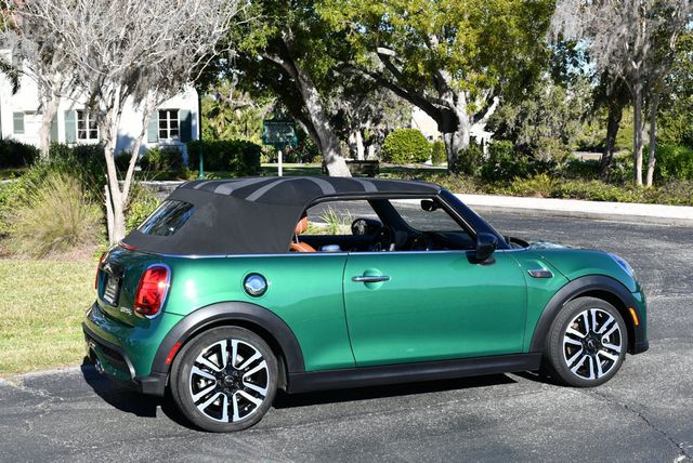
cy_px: 232
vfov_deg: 23.4
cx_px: 346
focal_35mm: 58
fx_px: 1117
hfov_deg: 34.5
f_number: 8
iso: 125
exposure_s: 1/250
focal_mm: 29
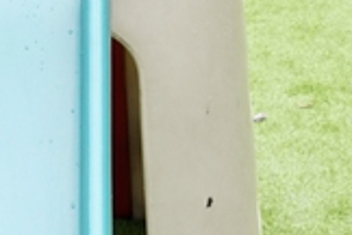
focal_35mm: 178
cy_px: -264
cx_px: 117
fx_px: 1740
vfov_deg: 7.4
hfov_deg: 11.5
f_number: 5.6
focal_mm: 26.6
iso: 250
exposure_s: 1/125
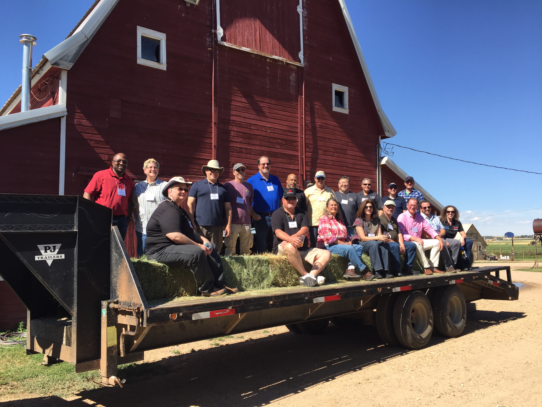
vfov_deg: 48.2
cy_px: 204
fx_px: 454
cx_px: 271
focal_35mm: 29
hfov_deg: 61.7
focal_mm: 4.15
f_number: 2.2
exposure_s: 1/1276
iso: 32
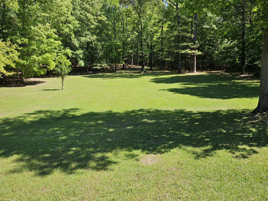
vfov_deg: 45.4
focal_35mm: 31
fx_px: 240
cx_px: 111
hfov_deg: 58.0
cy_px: 90
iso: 25
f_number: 1.8
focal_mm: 5.4
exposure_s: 1/1000
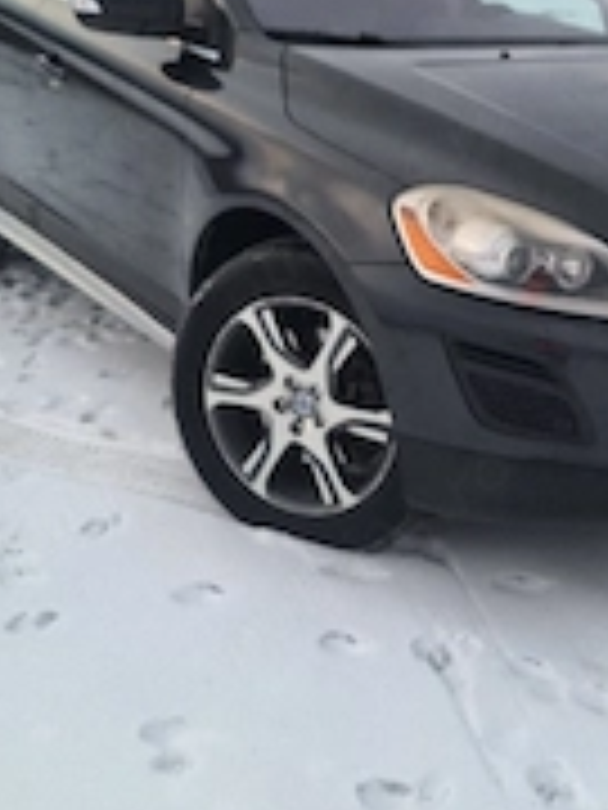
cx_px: 455
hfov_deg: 28.2
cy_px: 261
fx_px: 1194
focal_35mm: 51
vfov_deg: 37.0
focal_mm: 5.54
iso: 40
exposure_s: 1/100
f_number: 1.8
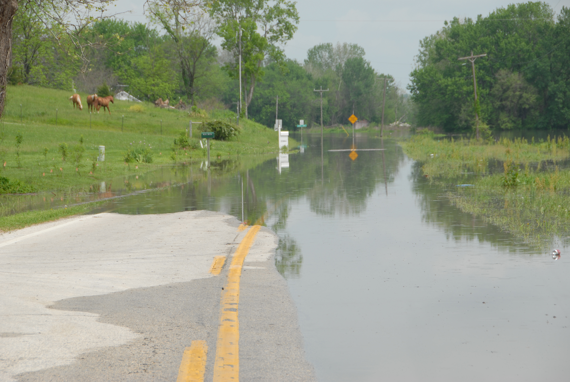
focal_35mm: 158
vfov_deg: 8.7
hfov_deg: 13.0
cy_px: 191
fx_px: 2497
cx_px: 285
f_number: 8
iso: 100
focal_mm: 105
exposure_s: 1/250
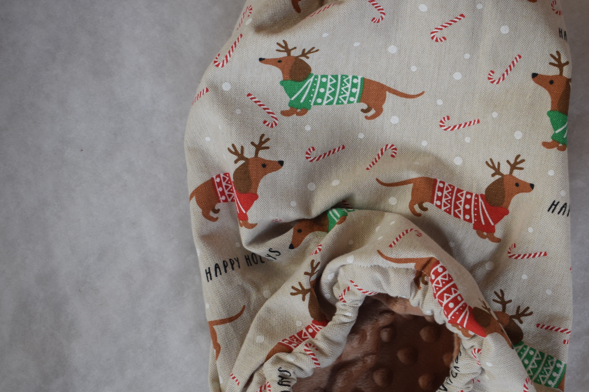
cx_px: 380
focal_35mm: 64
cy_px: 235
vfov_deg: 21.3
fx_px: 1045
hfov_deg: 31.3
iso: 400
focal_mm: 25
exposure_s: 1/100
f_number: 5
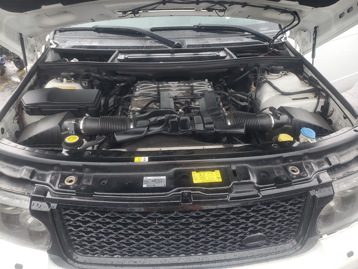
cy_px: 134
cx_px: 179
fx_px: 269
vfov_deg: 53.1
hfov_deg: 67.3
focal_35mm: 26
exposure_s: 1/120
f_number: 1.5
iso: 74
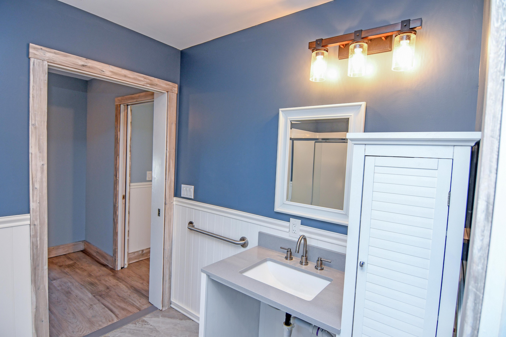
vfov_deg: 67.4
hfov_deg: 90.0
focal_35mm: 18
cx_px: 253
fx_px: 253
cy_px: 168
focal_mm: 12
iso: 400
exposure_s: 1/50
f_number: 5.6
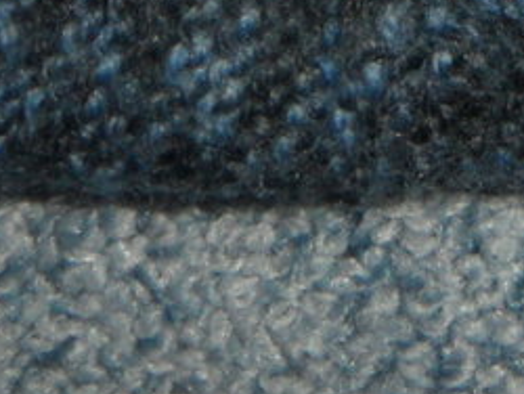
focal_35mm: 128
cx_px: 781
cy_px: -442
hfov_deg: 14.4
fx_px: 1939
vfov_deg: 10.5
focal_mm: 4.1
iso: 100
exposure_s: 1/10
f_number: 8.2
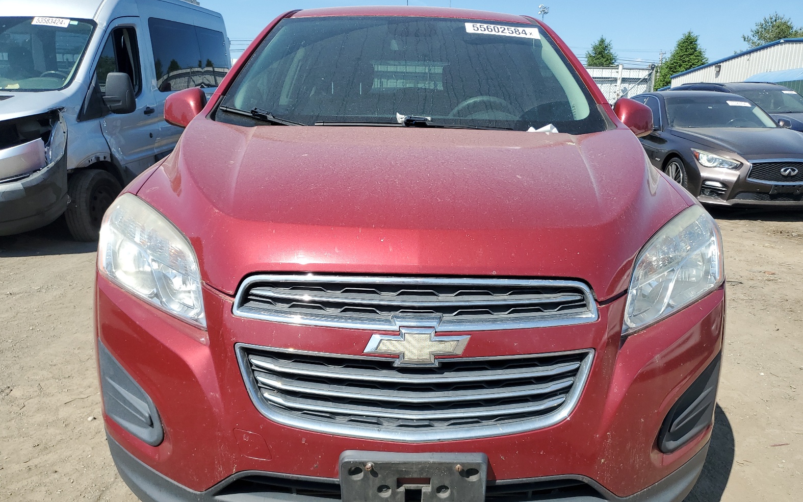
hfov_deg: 66.5
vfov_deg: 44.4
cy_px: 294
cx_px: 404
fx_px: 613
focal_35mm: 28
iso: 50
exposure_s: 1/2500
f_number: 1.5
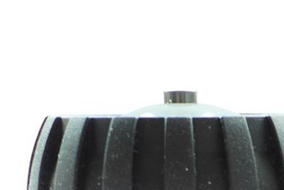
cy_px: 448
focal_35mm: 245
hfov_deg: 8.0
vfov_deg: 5.4
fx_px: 1935
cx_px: 584
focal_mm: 9.8
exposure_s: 1/10
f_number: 2.8
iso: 200
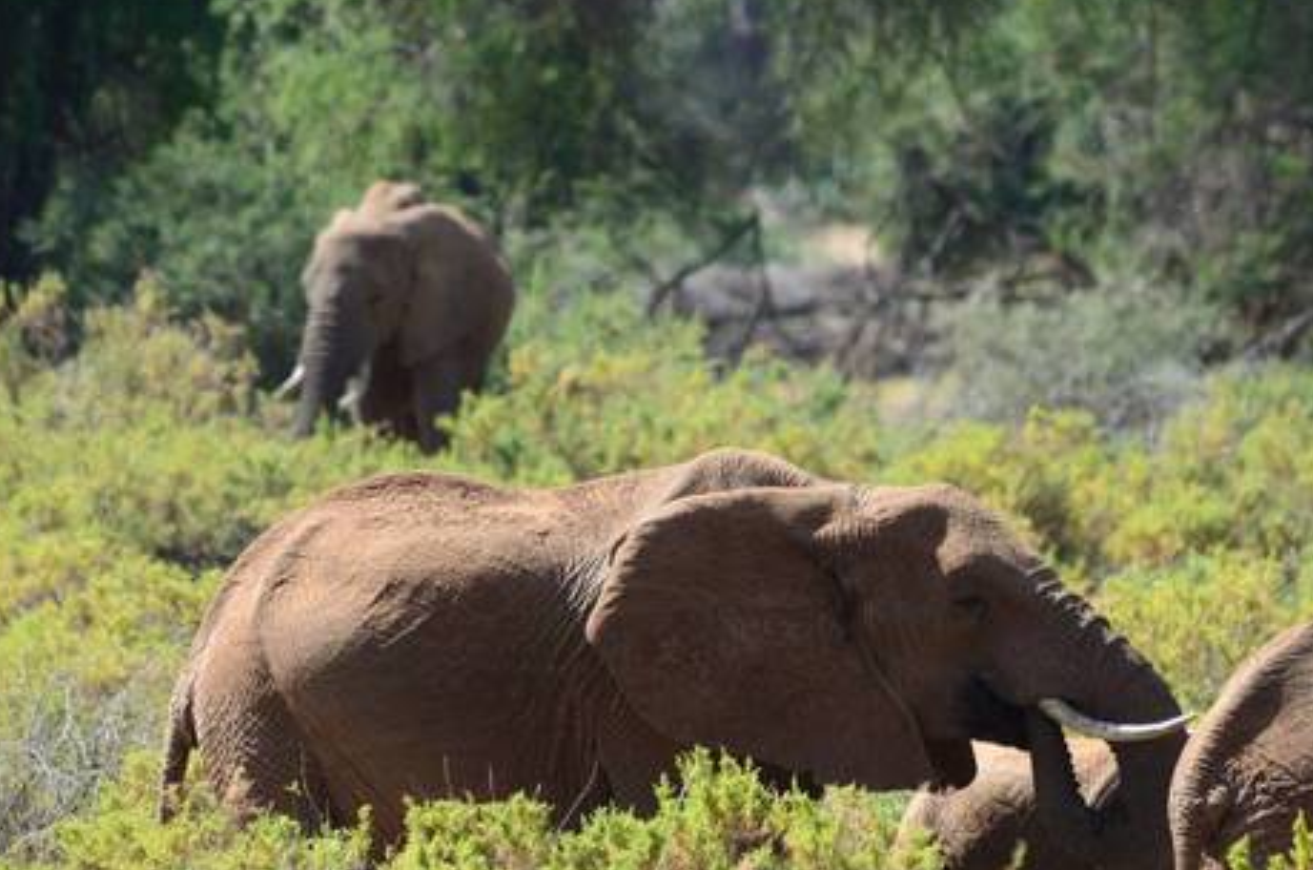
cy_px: 439
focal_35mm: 915
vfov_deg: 1.5
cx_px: 781
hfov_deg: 2.3
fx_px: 33303
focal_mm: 400
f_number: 5.6
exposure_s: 1/640
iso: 250
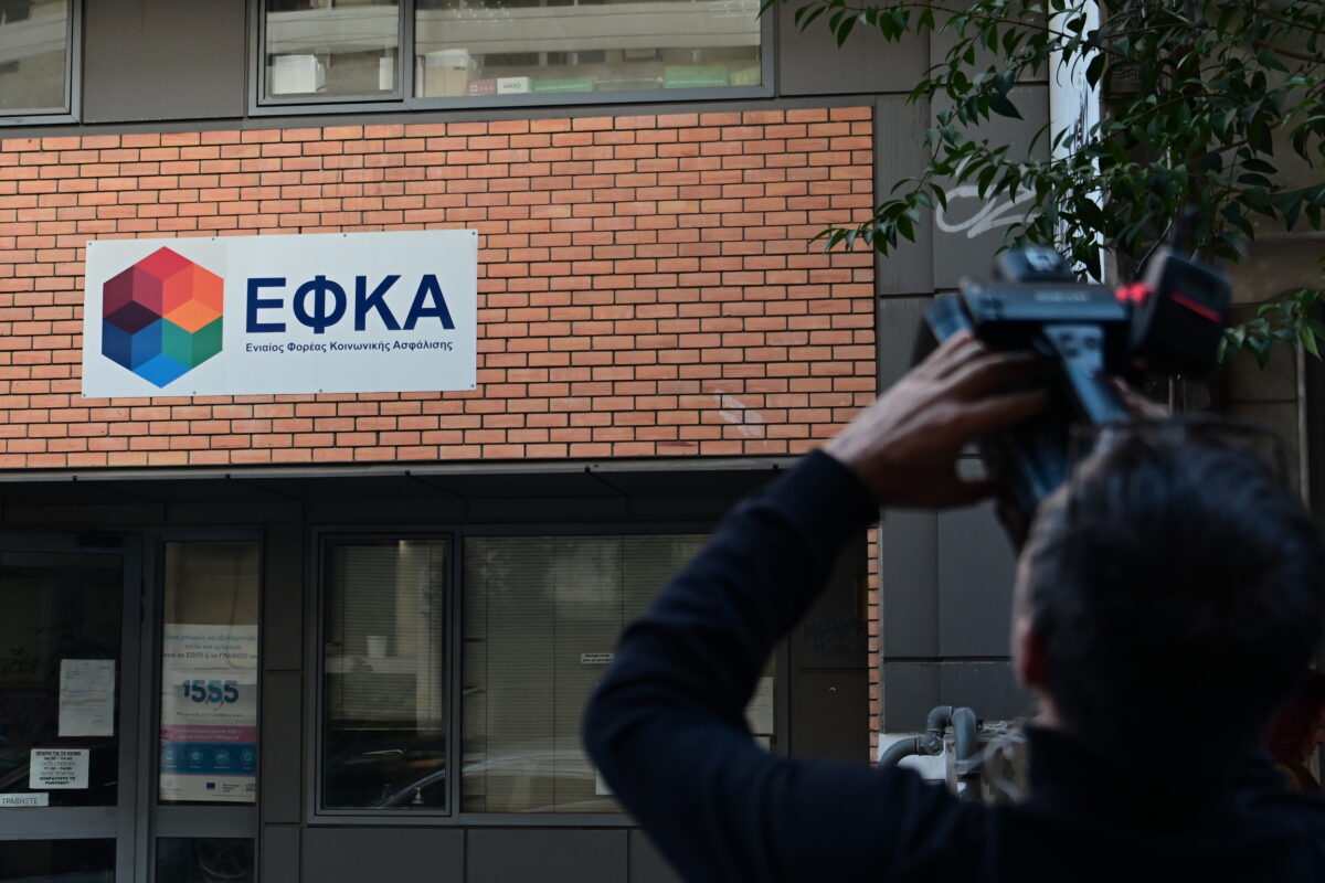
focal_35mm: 61
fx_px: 2245
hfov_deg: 32.9
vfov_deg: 22.3
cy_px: 442
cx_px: 662
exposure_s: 1/500
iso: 640
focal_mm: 41
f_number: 4
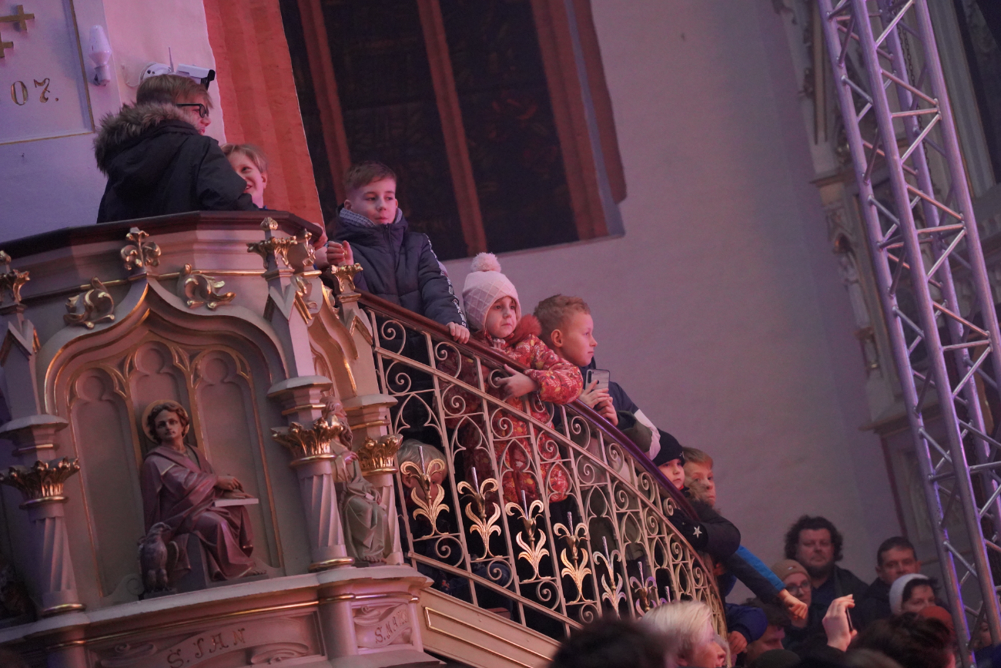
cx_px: 500
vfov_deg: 13.0
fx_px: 2920
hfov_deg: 19.5
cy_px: 334
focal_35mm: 105
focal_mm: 105
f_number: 4
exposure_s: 1/125
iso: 12800
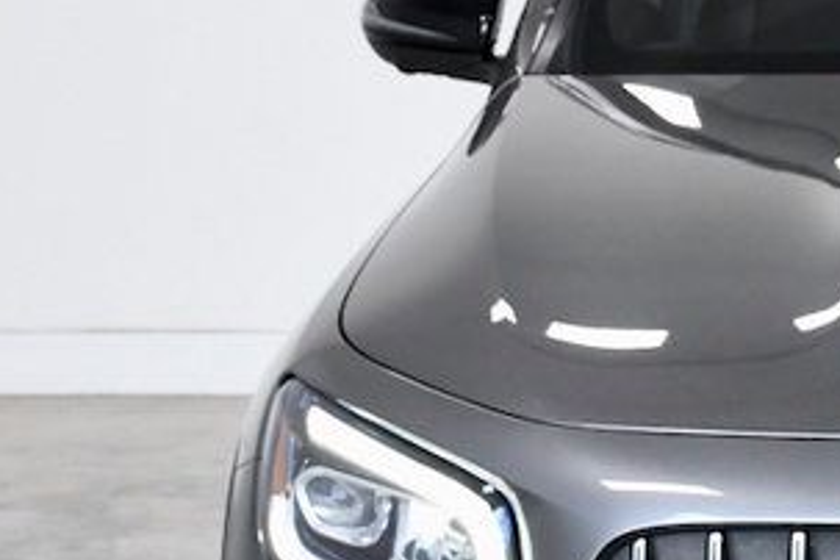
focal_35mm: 162
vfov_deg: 8.5
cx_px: 1145
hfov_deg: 12.2
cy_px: 409
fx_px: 3780
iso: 2500
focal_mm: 32
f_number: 9
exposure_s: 1/320
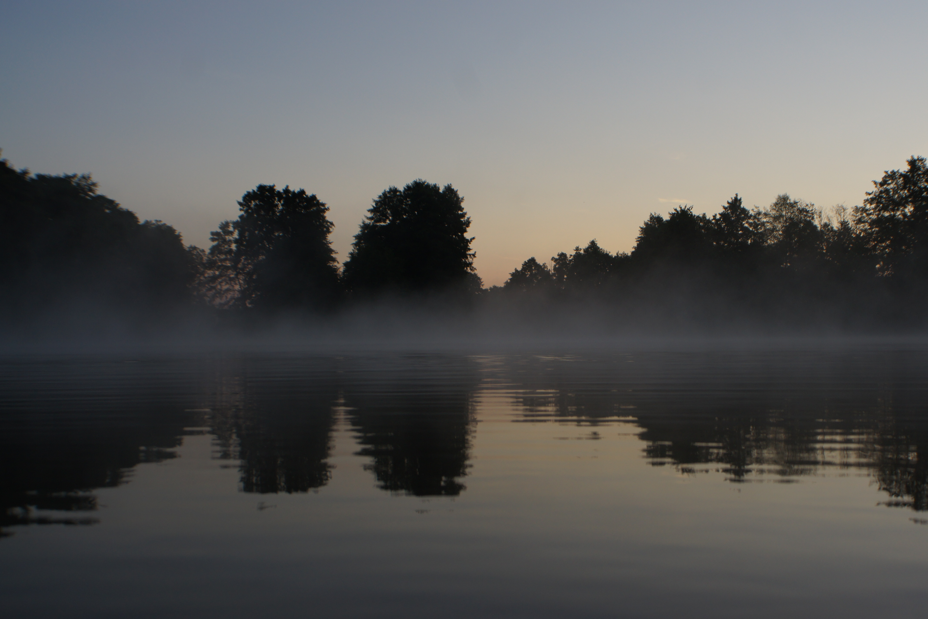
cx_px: 464
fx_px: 1353
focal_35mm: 52
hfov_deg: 37.9
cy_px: 310
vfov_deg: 25.8
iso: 200
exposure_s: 1/160
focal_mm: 35
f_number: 5.6
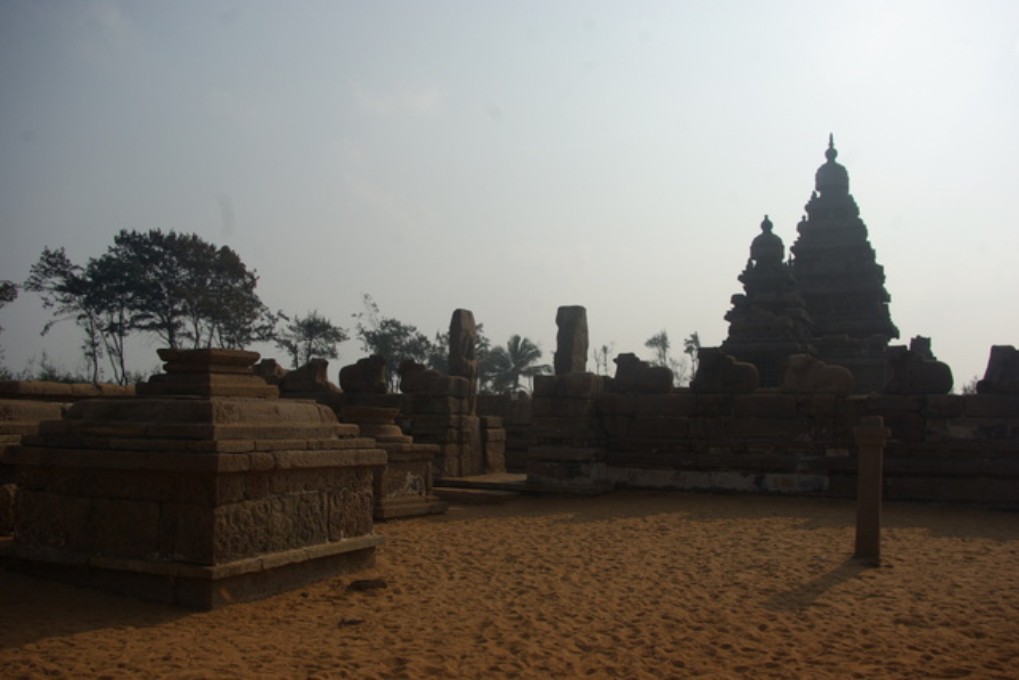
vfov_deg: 38.4
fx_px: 977
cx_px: 510
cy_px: 340
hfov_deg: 55.1
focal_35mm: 34
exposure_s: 1/250
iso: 100
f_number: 8
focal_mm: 23
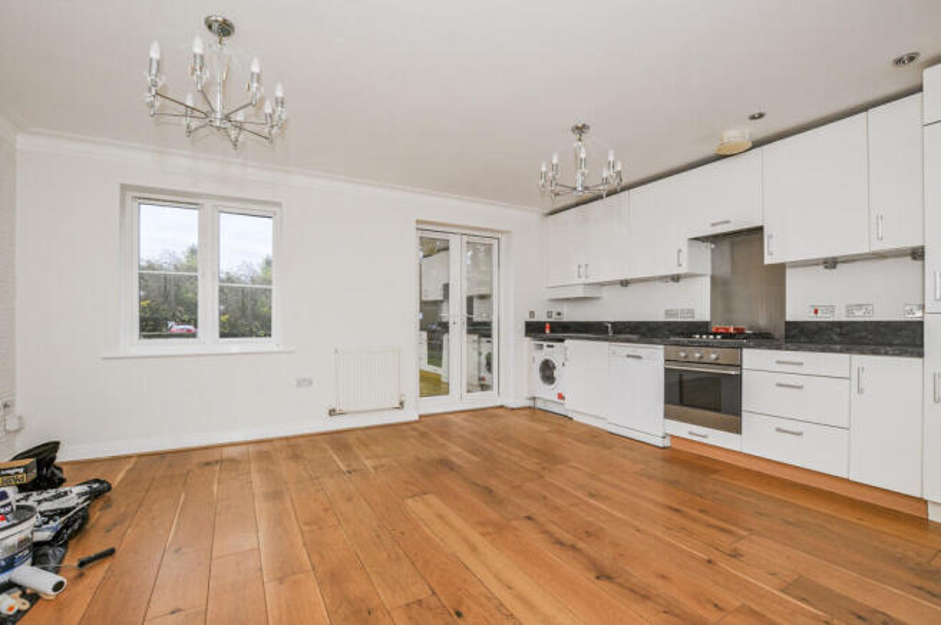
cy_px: 312
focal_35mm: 15
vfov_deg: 77.2
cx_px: 470
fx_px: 392
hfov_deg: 100.4
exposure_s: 1/8
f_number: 11
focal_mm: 10
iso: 250
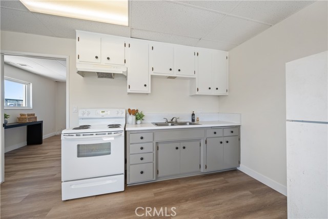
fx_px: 128
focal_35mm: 14
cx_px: 164
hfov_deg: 104.2
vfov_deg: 81.2
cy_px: 110
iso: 100
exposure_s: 1/8
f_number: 8
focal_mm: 14
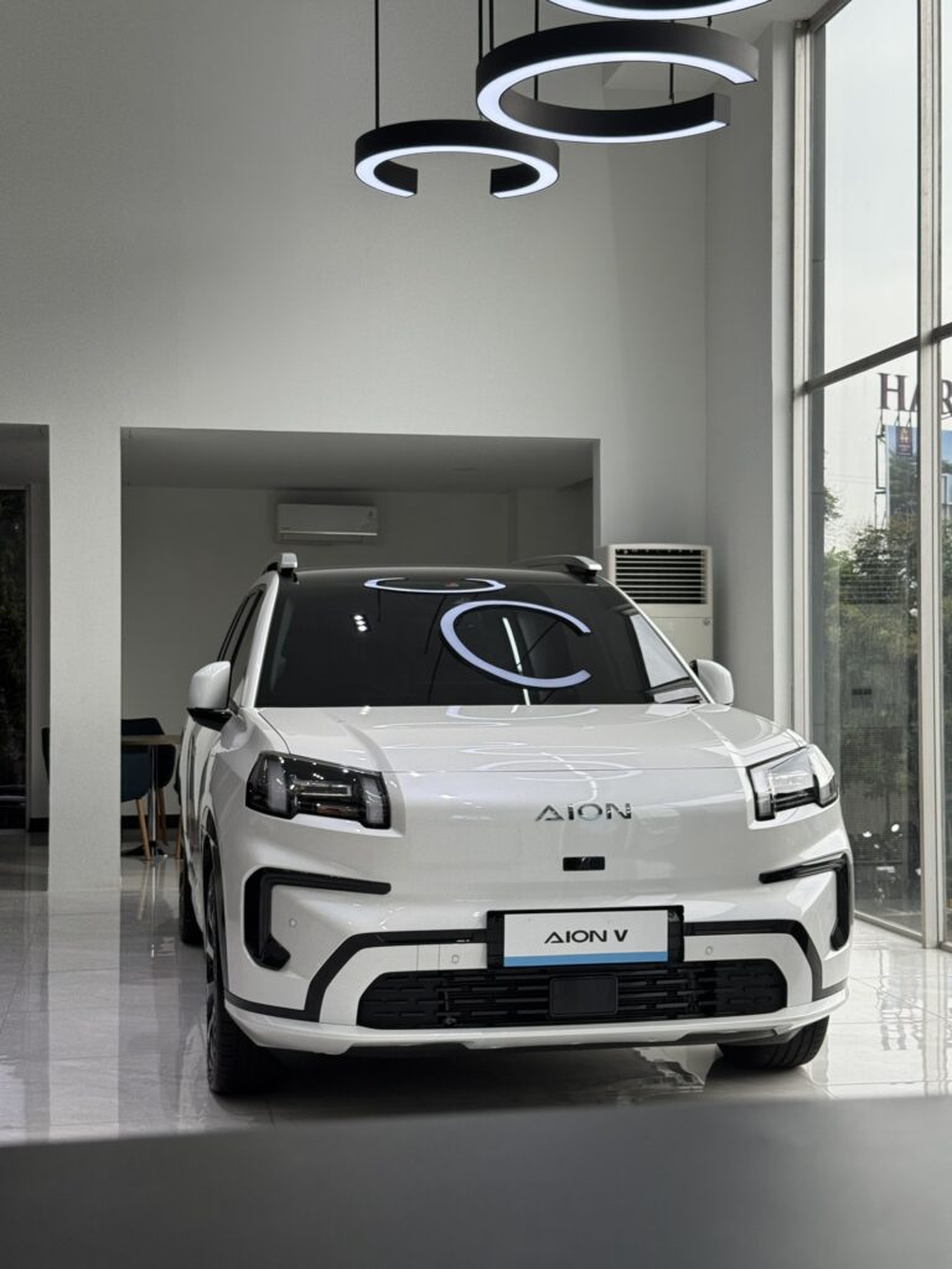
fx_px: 1760
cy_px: 634
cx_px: 476
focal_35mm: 48
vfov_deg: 39.7
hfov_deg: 30.3
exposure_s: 1/223
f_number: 1.78
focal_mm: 6.76
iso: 64
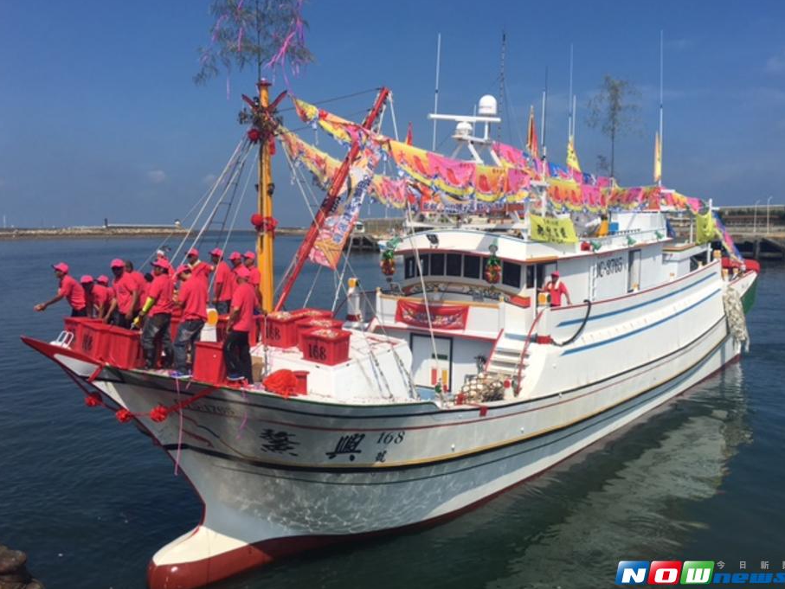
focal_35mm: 31
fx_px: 703
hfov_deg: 58.3
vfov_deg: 45.5
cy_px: 284
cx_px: 397
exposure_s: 1/3344
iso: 25
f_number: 2.2
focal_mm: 4.15
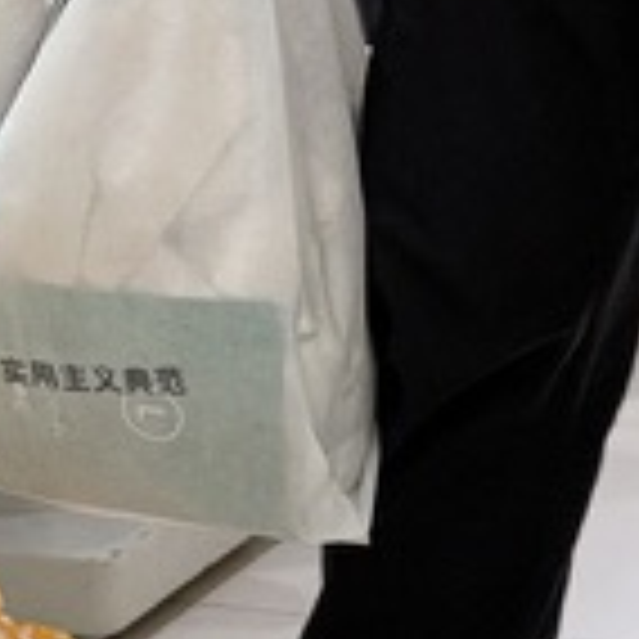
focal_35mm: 307
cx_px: 441
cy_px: -738
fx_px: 6412
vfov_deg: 5.6
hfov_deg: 5.7
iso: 100
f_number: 1.78
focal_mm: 6.76
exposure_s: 1/113
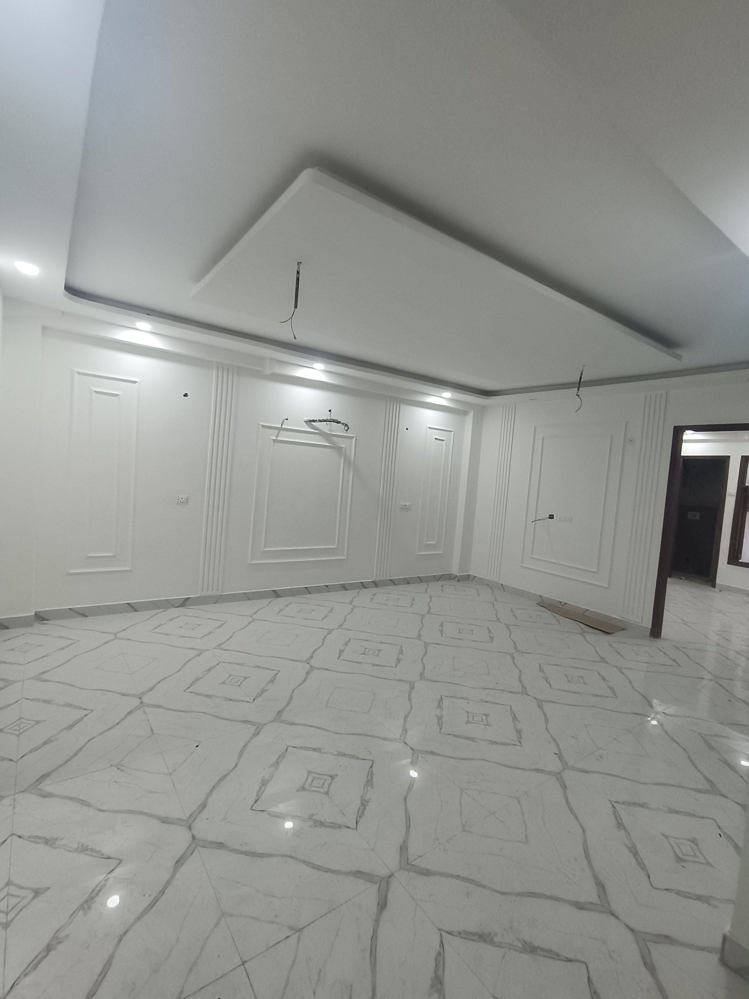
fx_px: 462
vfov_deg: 94.5
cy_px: 500
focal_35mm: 16
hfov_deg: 78.1
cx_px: 374
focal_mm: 1.66
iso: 238
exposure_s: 1/50
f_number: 2.2
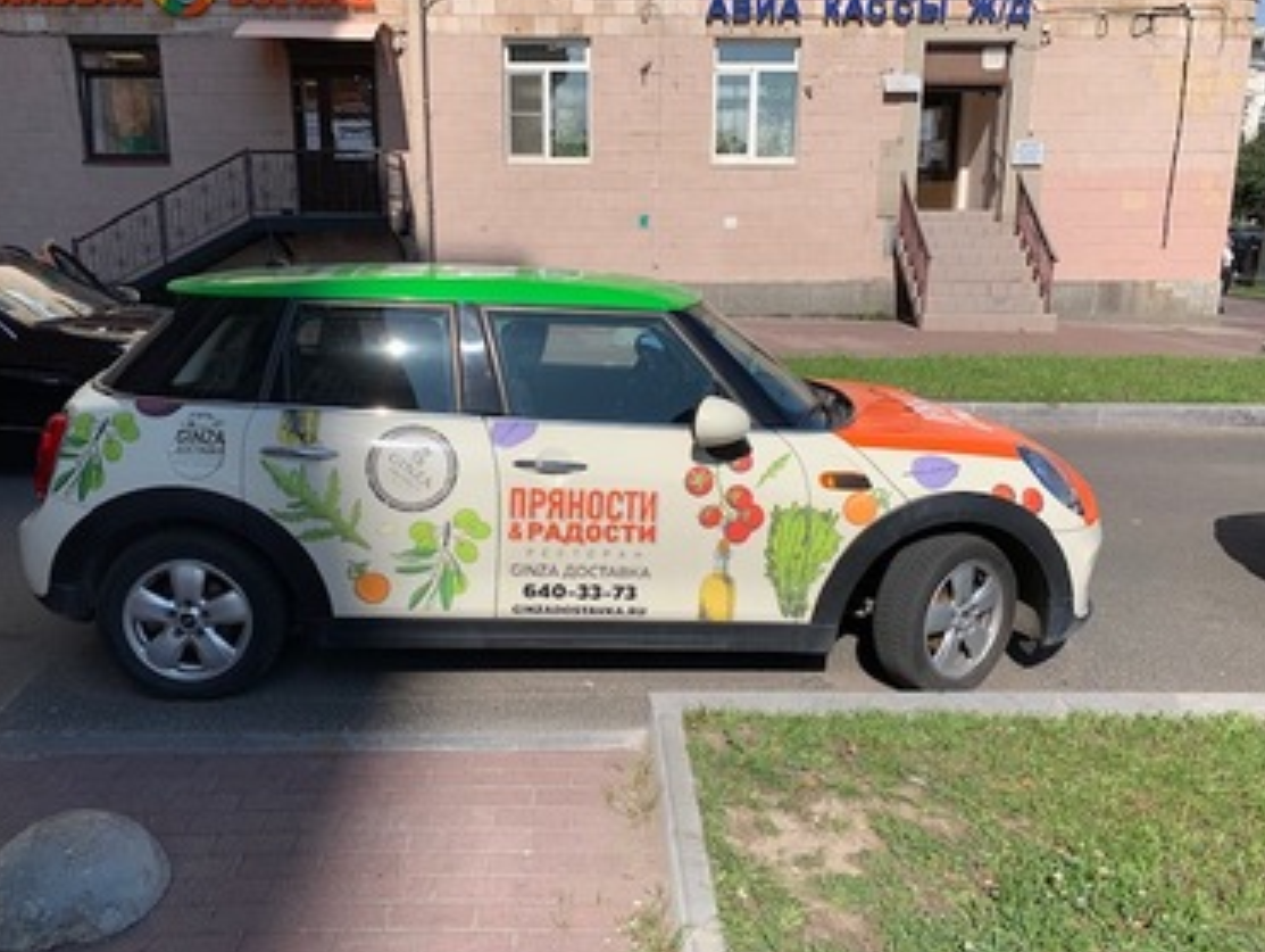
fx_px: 1024
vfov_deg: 49.8
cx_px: 600
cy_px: 481
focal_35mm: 28
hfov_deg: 63.4
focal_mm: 4.25
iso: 25
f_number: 1.8
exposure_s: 1/3185
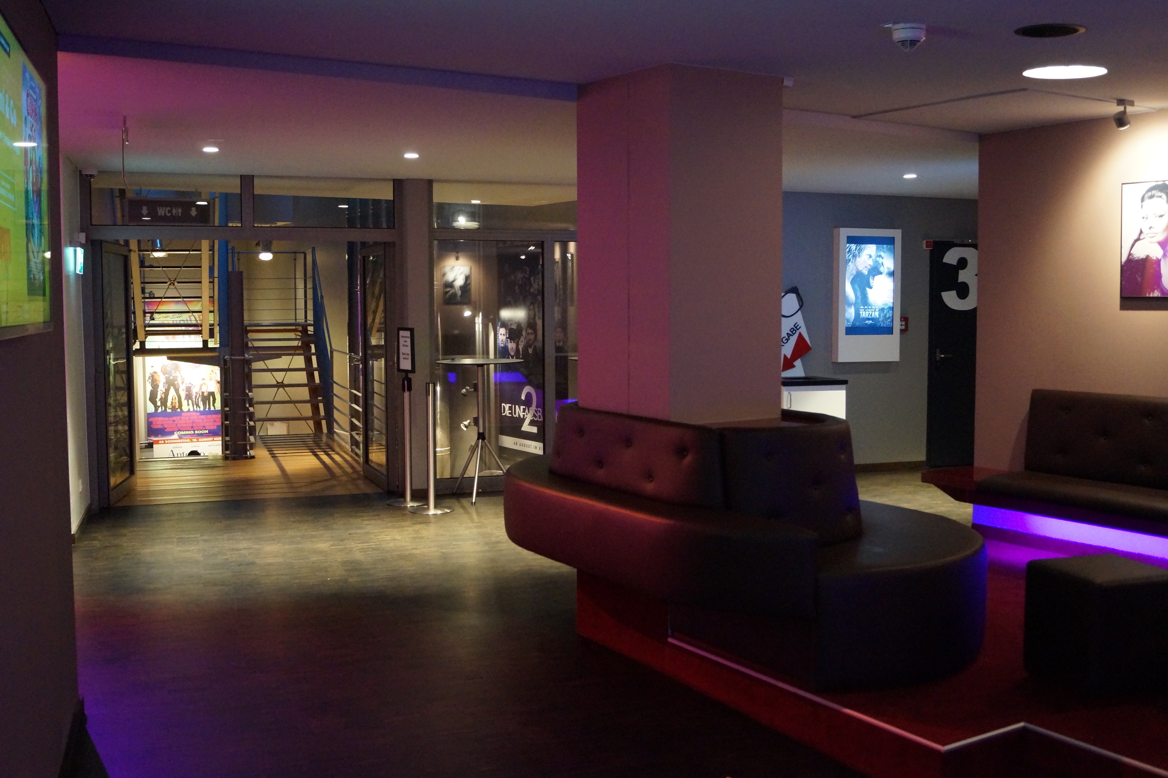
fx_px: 1167
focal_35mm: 36
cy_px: 389
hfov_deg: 53.2
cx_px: 584
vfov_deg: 36.8
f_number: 4
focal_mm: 24
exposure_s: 1/30
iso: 3200
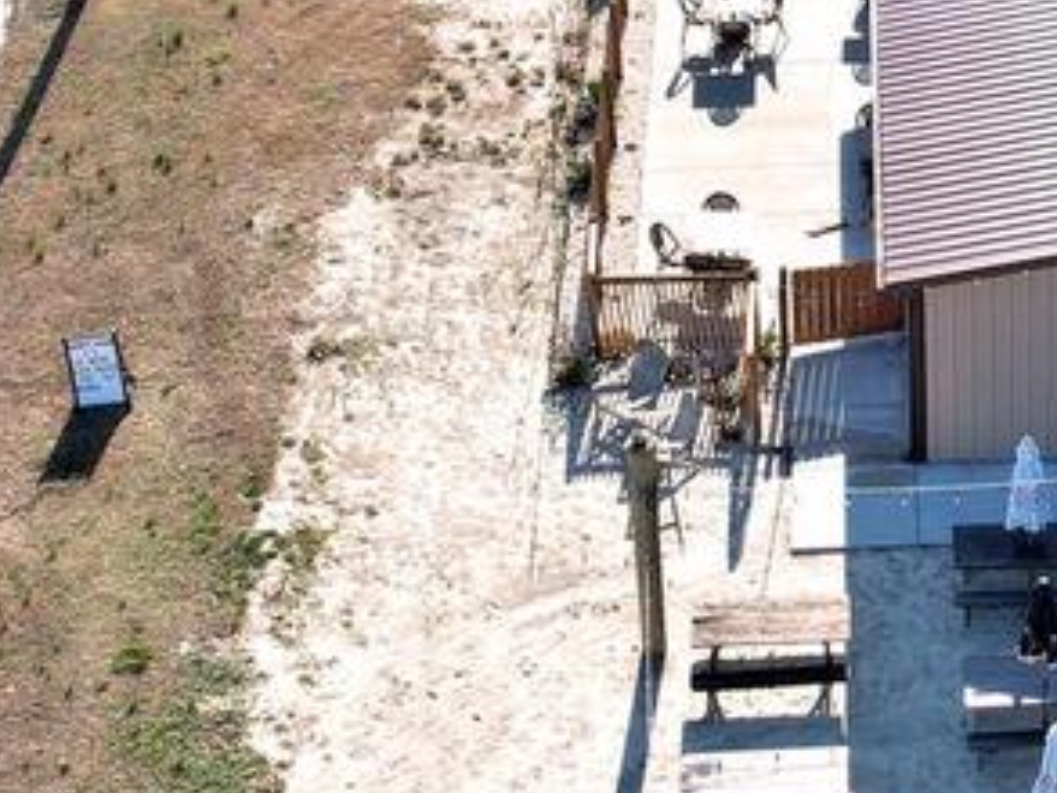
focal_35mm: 104
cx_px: 970
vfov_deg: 14.2
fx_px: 3177
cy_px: 256
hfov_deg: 18.5
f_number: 2.8
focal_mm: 8.38
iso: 200
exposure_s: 1/1600
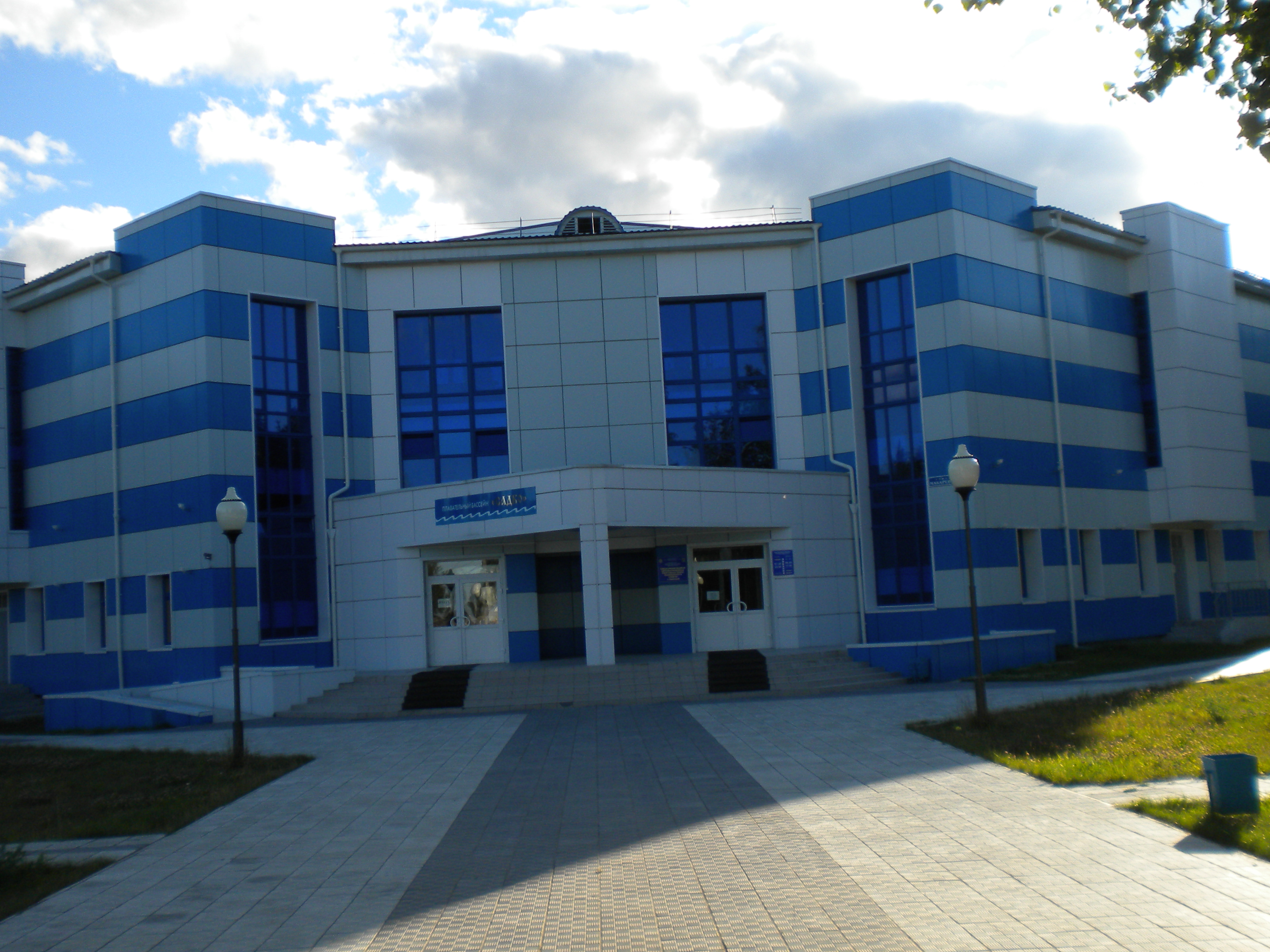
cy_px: 482
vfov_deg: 36.0
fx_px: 1468
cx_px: 594
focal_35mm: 40
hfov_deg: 46.8
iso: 80
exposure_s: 1/434
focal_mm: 6.3
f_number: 4.6
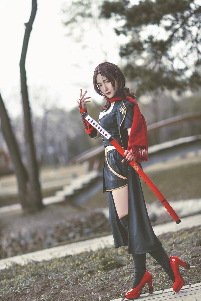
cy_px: 150
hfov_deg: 13.1
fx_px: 879
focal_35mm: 105
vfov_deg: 19.4
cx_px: 100
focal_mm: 105
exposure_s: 1/1250
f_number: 2
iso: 100
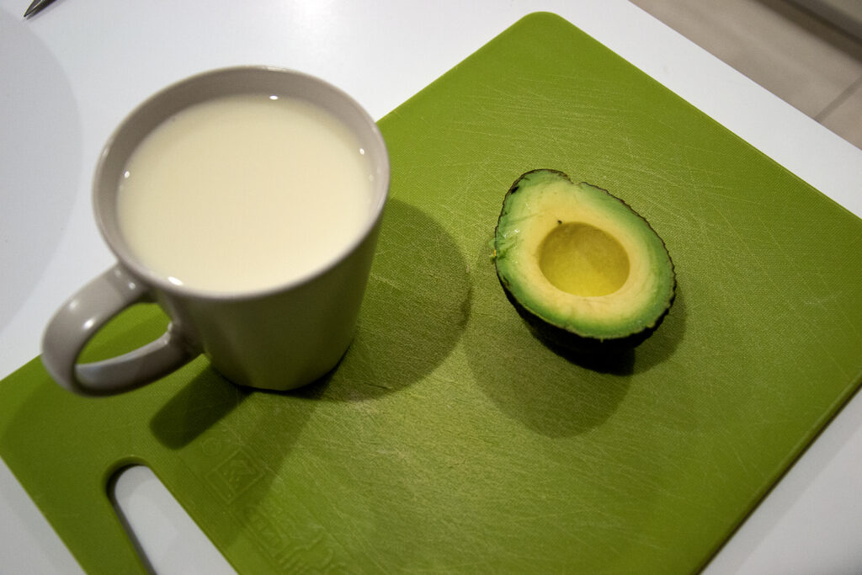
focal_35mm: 39
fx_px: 934
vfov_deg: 34.2
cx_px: 431
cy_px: 288
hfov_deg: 49.5
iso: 400
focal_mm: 26
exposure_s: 1/30
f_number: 4
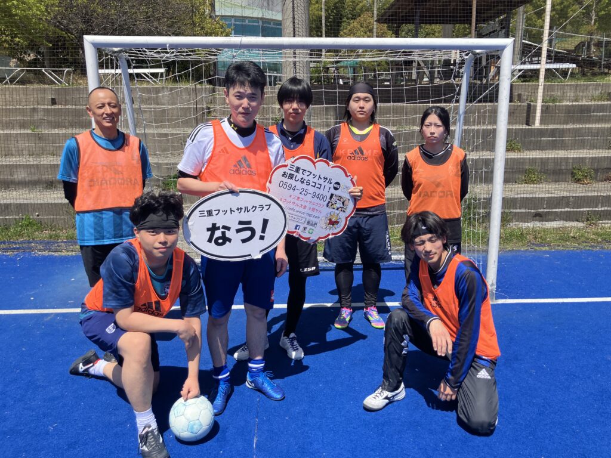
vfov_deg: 49.7
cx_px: 306
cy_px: 229
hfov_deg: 63.4
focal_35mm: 28
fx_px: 494
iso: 32
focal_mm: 3.99
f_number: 1.8
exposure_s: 1/1600
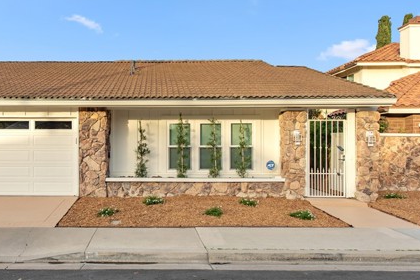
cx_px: 146
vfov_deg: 41.1
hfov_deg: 57.6
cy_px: 132
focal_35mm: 32
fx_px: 373
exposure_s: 1/320
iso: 200
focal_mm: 21
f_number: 9
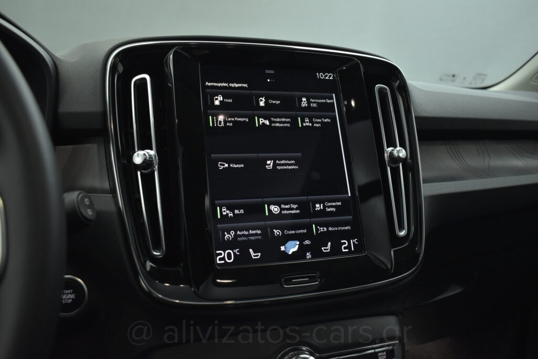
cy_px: 180
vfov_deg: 43.7
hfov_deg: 61.9
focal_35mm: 30
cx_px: 269
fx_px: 449
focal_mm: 20
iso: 1600
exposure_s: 1/100
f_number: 3.8
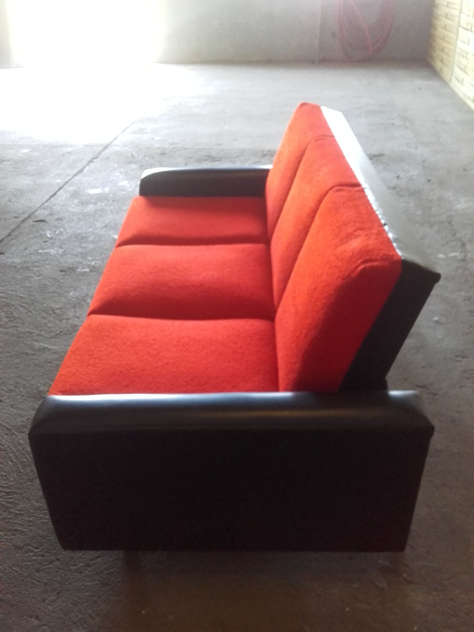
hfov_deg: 45.4
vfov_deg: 58.4
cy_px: 316
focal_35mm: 31
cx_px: 237
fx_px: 566
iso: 150
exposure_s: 1/16
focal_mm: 3.3
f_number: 2.2
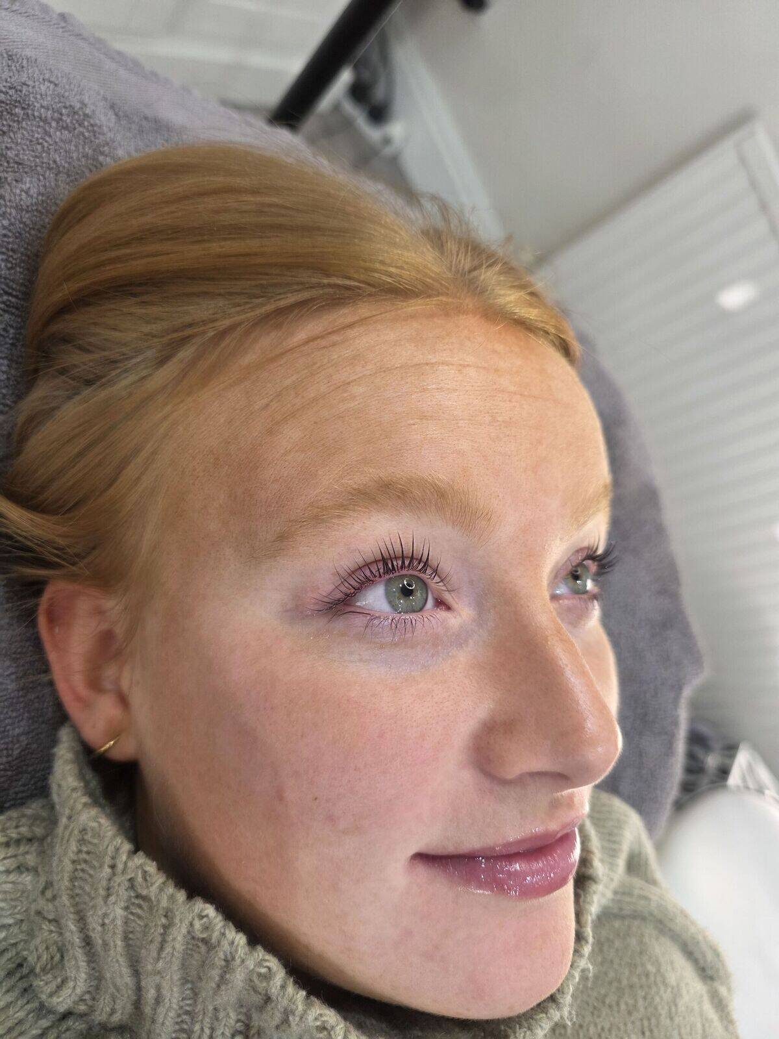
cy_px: 520
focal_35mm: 23
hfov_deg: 58.9
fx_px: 690
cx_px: 390
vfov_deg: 73.9
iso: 160
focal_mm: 6.3
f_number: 1.7
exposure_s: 1/180
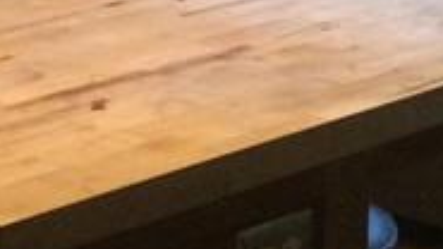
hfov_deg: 11.5
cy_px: -136
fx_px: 2196
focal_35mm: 187
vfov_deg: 6.4
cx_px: 302
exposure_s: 1/30
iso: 200
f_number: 2.4
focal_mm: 3.3
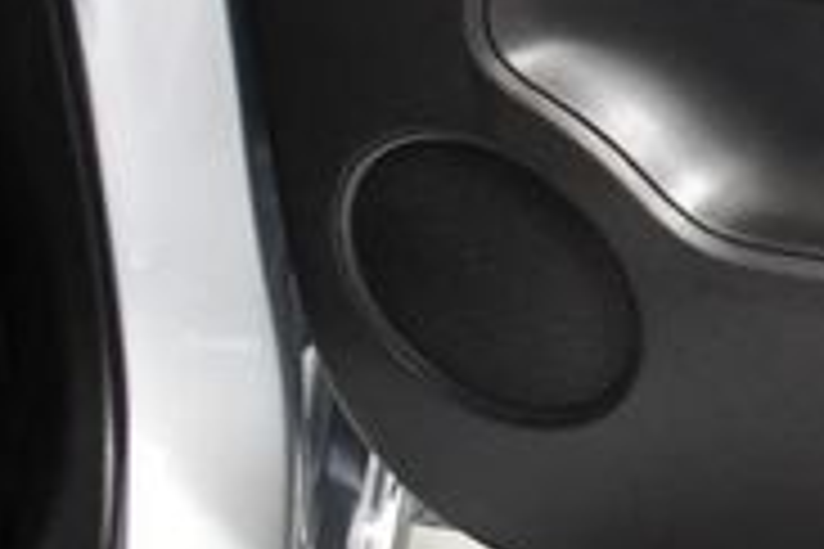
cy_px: -166
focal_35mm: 126
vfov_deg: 10.6
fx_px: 2884
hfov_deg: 14.5
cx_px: 1432
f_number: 3.5
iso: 3600
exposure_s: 1/60
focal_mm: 18
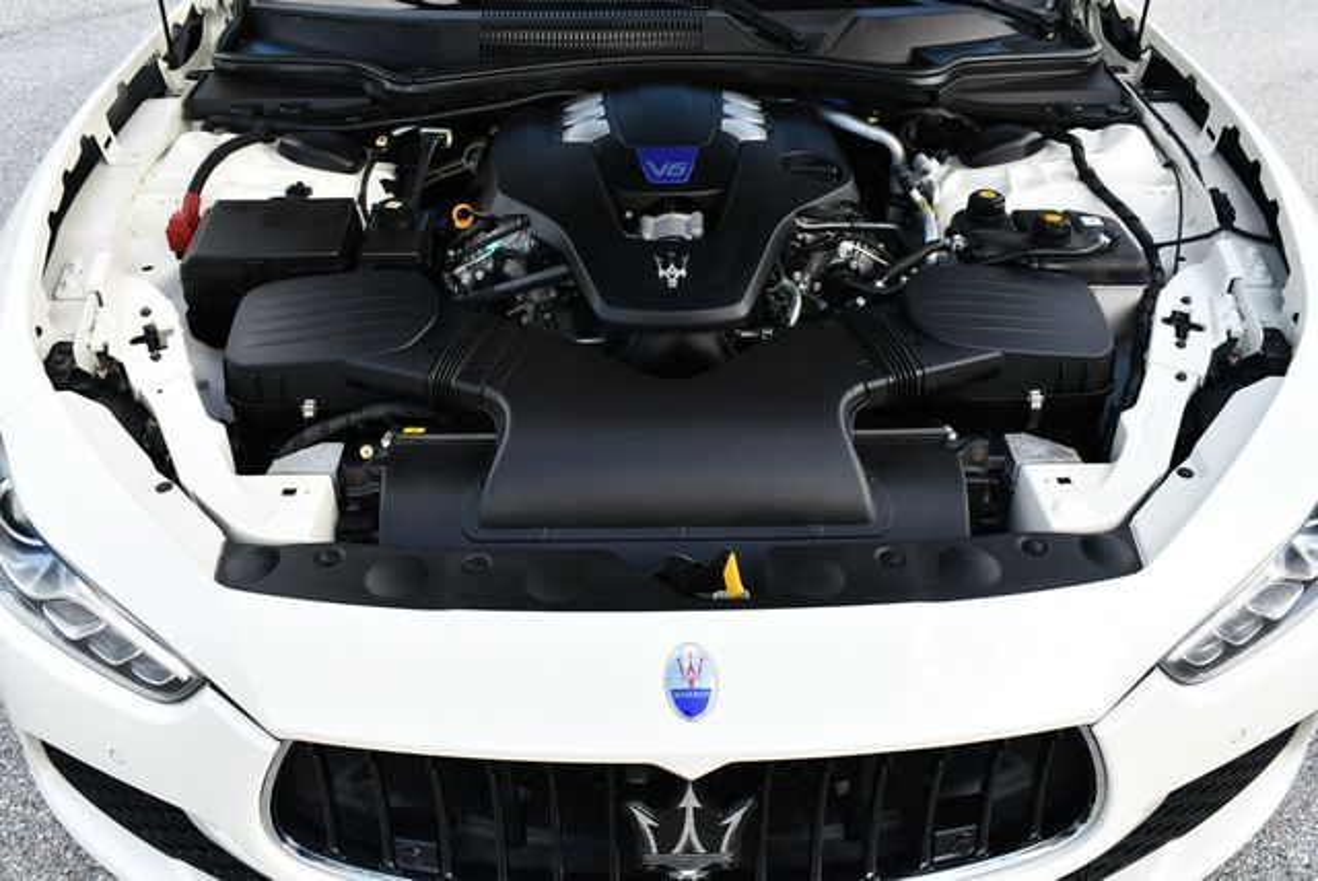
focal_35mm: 36
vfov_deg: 36.9
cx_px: 659
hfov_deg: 53.1
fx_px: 1319
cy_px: 440
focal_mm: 18
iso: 220
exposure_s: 1/250
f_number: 5.6
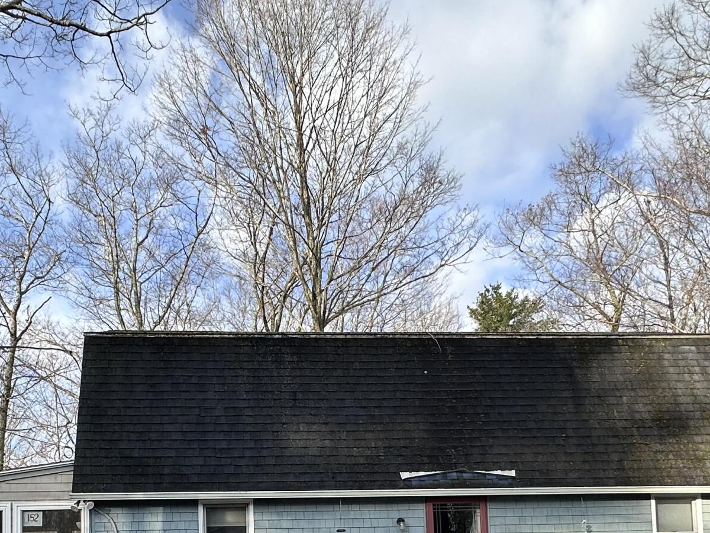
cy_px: 546
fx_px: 718
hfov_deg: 52.0
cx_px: 259
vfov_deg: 36.2
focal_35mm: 35
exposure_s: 1/590
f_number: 2.2
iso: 40
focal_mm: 2.22
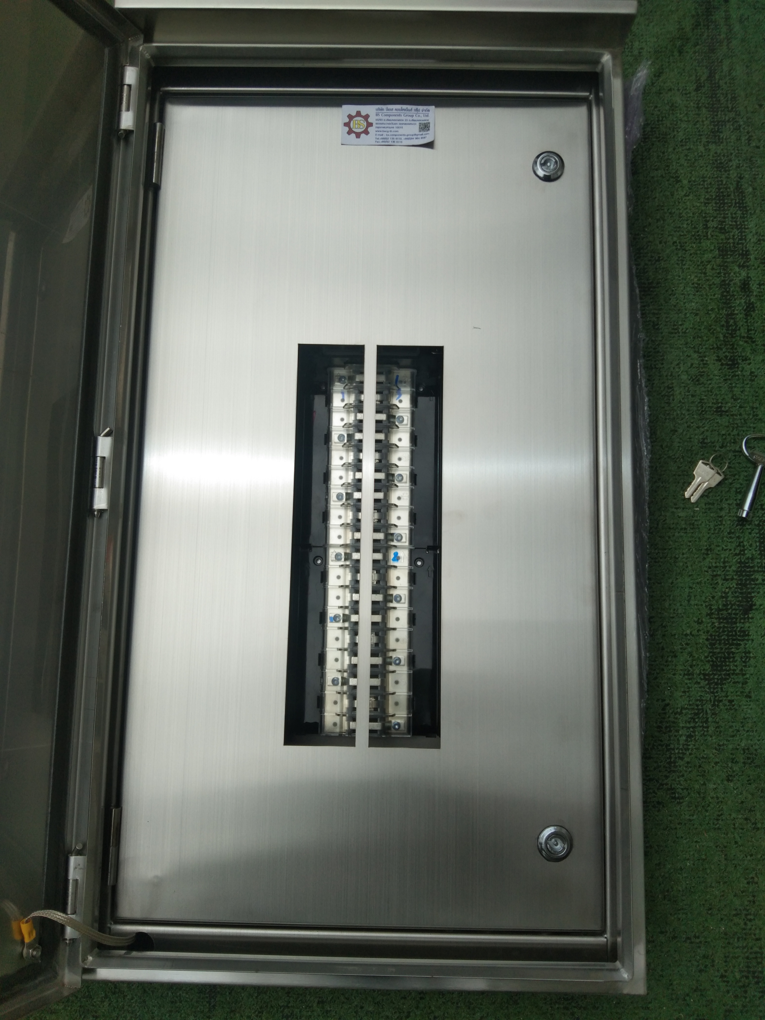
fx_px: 884
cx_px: 382
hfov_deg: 46.8
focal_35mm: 30
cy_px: 510
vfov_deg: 60.0
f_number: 2.2
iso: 50
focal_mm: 3.65
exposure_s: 1/2113
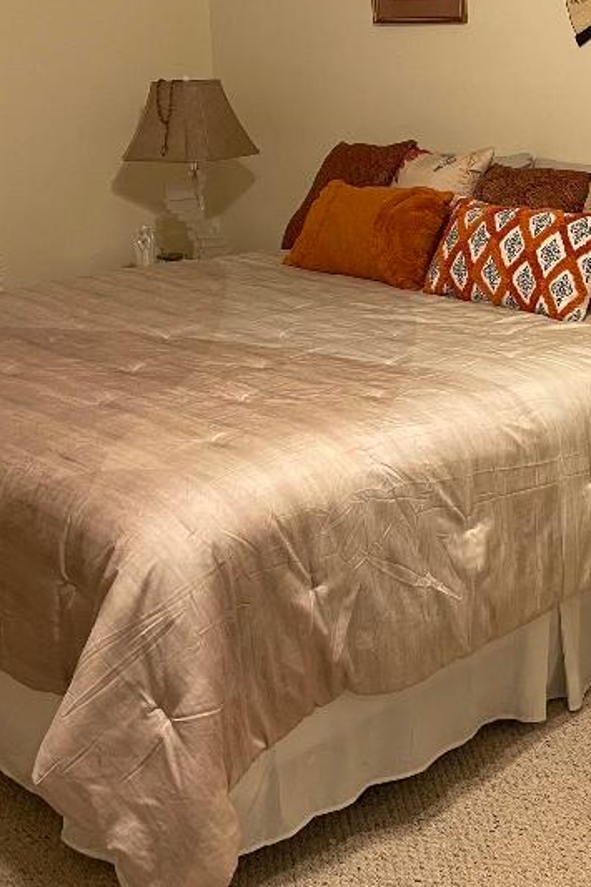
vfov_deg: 37.8
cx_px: 516
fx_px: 1281
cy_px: 303
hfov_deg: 25.3
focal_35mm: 52
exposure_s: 1/60
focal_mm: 4.2
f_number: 1.6
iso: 160
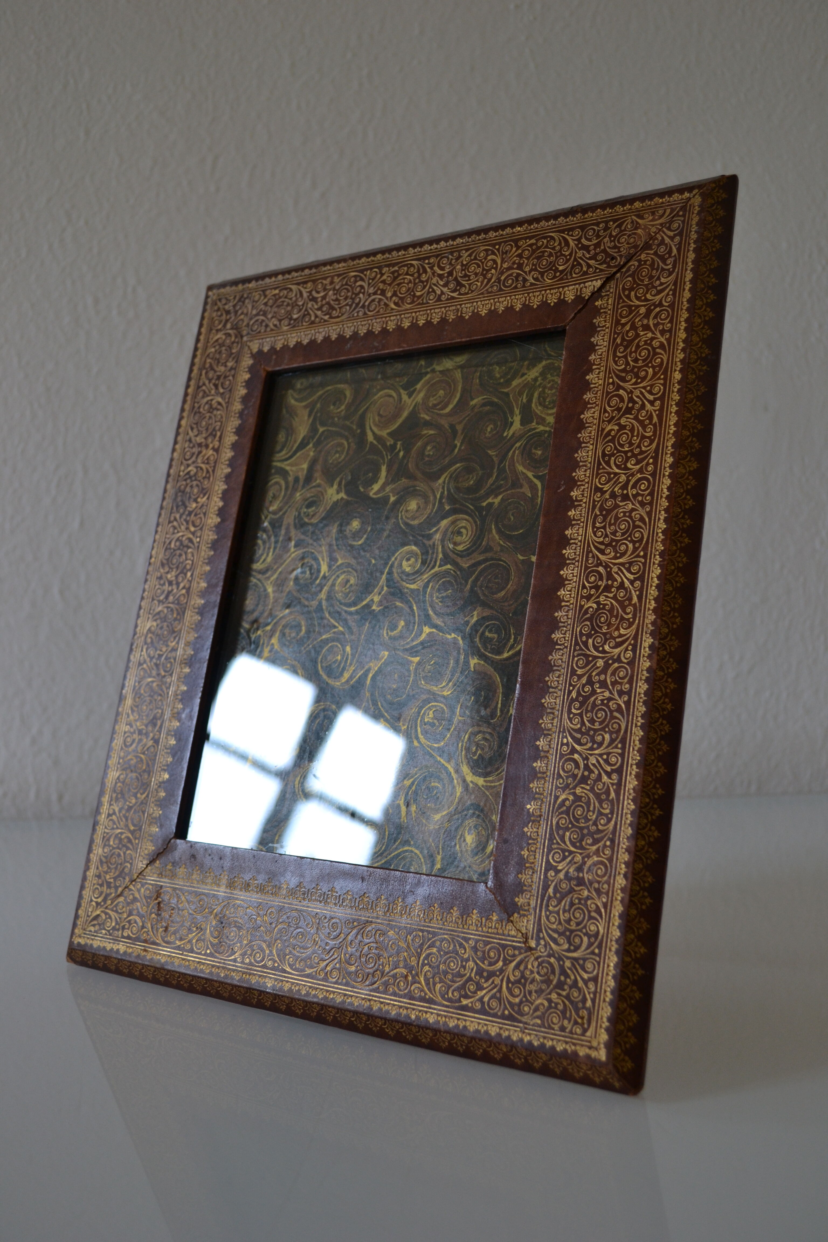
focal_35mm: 36
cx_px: 414
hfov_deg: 36.9
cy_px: 621
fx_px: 1242
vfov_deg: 53.1
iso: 400
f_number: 5
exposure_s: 1/100
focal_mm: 24
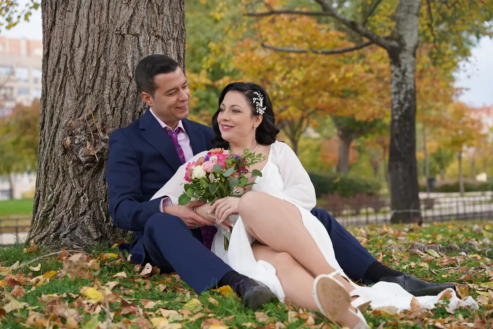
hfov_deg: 28.8
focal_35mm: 70
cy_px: 164
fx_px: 959
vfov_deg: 19.5
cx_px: 246
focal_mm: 70
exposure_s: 1/160
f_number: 4
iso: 100
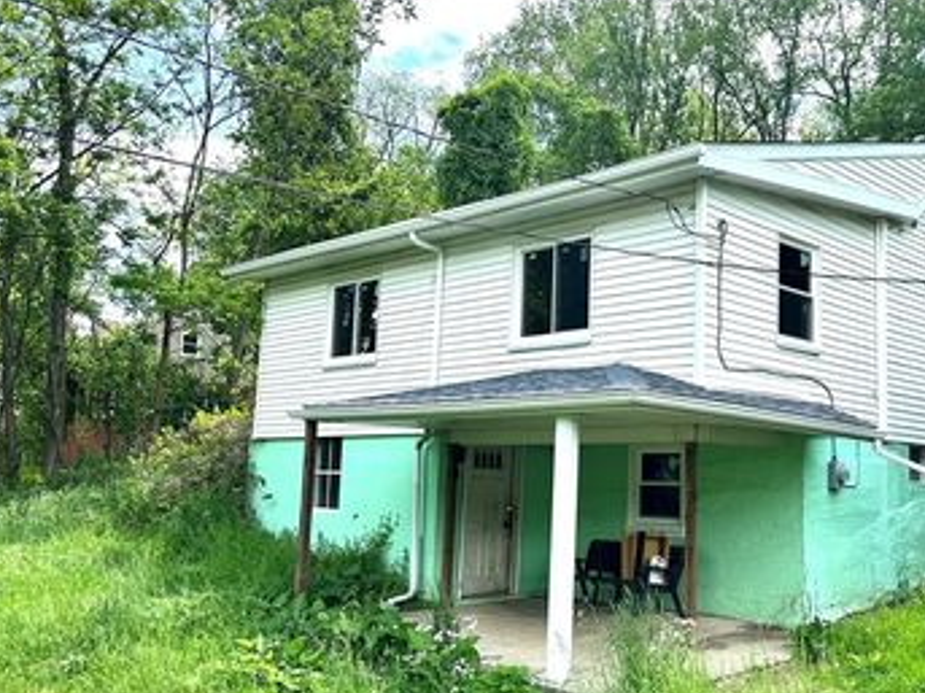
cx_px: 612
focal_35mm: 35
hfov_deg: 51.7
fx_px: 935
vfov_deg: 40.6
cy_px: 379
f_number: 1.78
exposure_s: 1/1412
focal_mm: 6.86
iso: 80
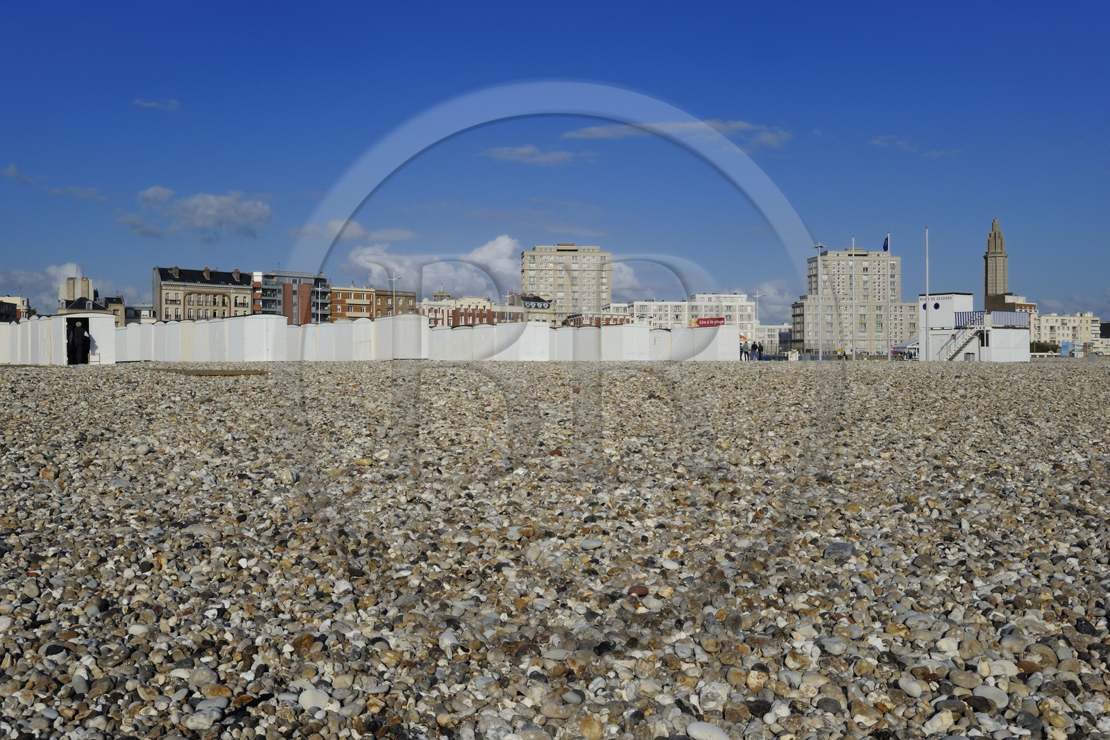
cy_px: 370
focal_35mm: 34
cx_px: 555
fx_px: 1048
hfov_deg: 55.8
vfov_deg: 38.9
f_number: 18
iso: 200
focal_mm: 34
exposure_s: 1/200
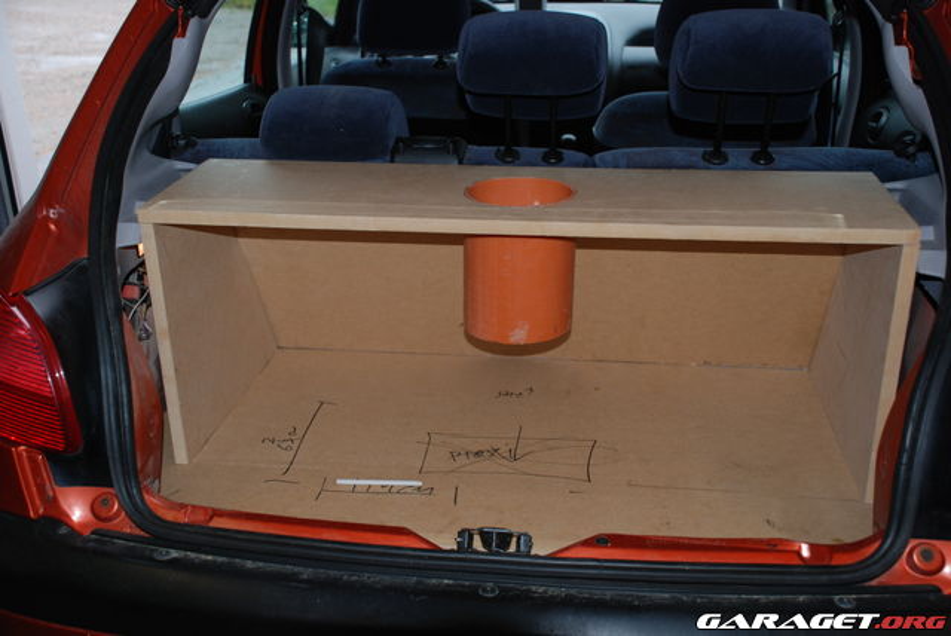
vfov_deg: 32.0
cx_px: 476
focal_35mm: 42
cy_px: 318
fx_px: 1110
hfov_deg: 46.4
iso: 200
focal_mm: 28
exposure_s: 1/60
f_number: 4
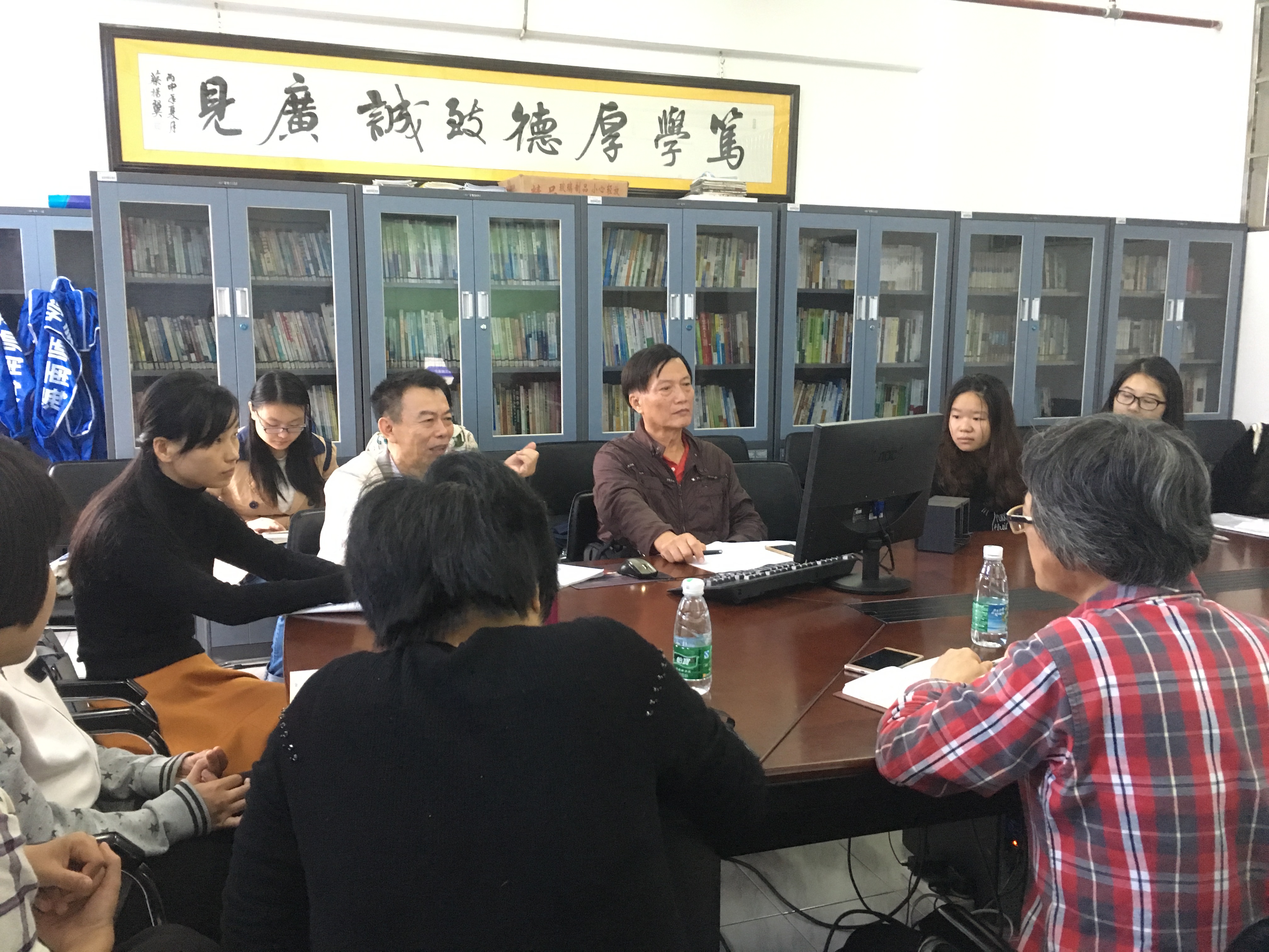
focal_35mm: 29
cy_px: 476
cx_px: 634
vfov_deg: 48.2
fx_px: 1063
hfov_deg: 61.7
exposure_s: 1/17
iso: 250
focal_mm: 4.15
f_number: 2.2
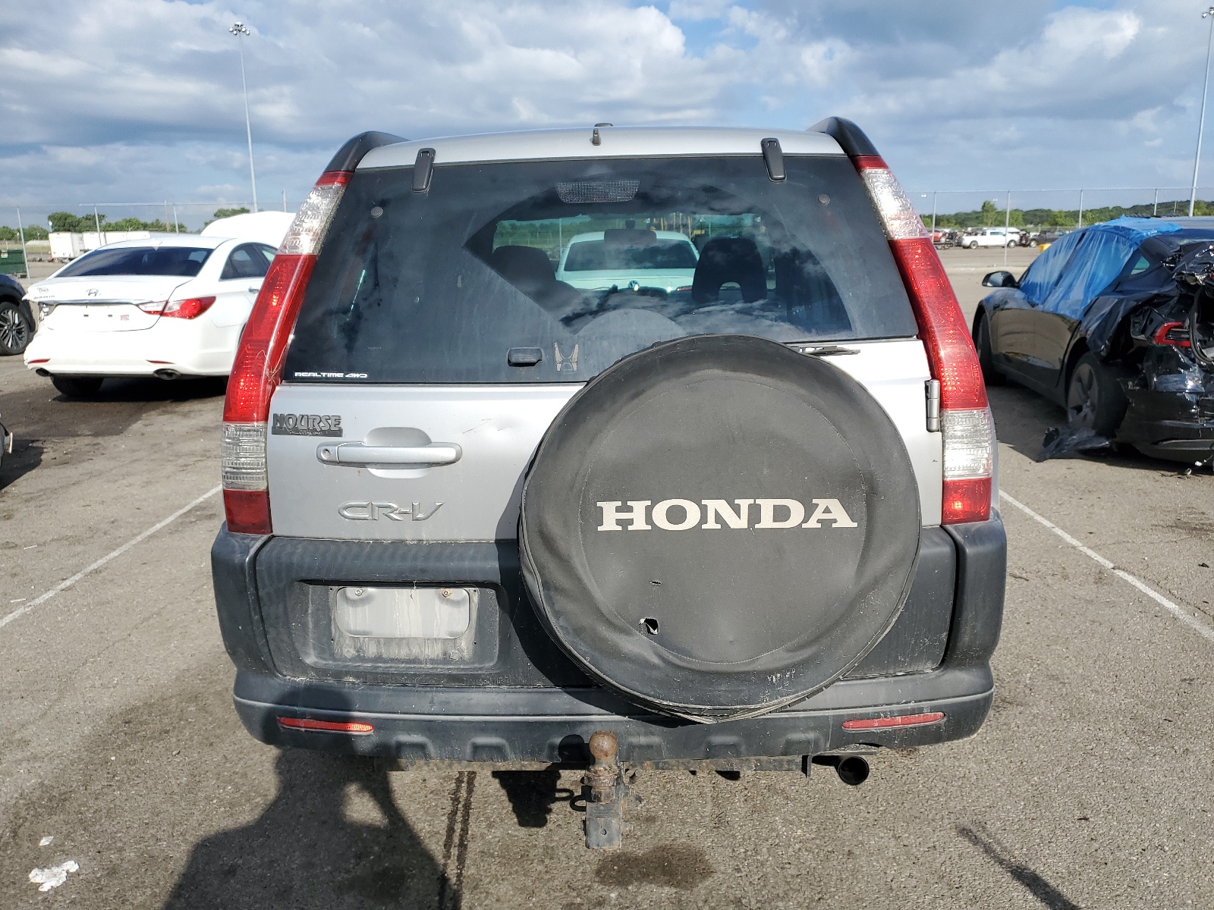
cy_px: 455
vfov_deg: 53.1
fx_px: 912
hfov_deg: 67.3
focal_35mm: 26
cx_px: 607
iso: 50
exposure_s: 1/3333
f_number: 1.5
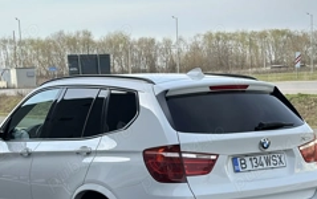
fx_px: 735
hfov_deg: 24.3
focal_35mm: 85
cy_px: 179
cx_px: 135
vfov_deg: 15.2
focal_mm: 6.86
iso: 80
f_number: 1.78
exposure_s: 1/1916
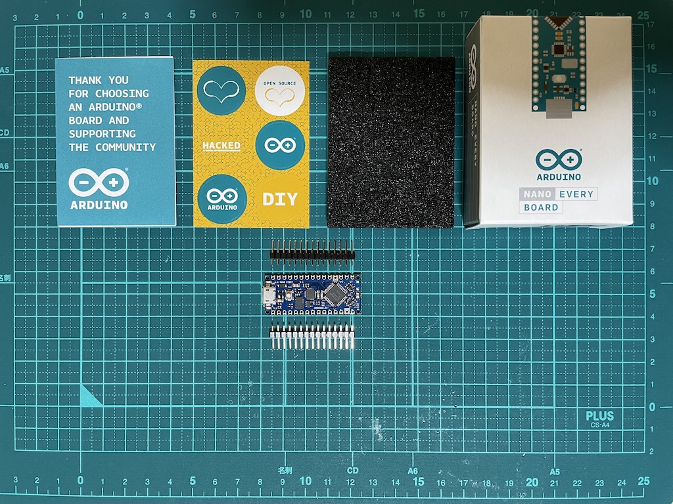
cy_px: 252
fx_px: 505
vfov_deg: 53.1
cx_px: 336
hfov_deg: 67.3
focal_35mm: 26
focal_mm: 4.2
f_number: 1.6
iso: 250
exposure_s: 1/60
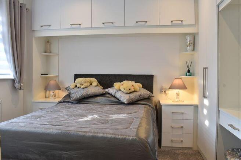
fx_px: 201
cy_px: 80
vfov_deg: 43.6
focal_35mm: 30
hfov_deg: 61.9
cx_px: 120
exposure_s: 1/3
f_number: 13
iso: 100
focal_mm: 20
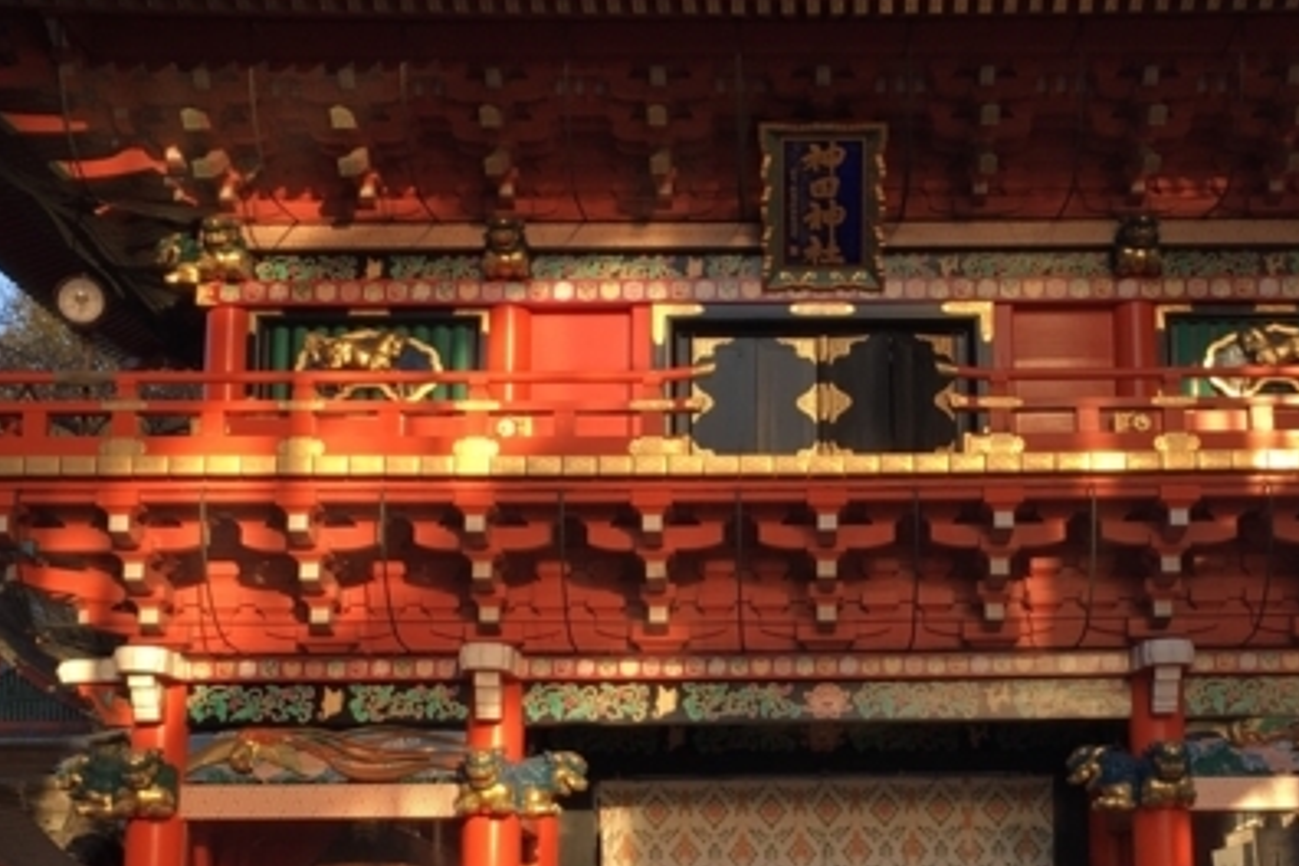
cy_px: 561
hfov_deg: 32.7
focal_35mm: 61
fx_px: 2201
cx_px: 820
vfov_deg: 22.2
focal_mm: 4.15
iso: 25
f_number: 2.2
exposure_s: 1/283
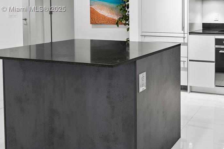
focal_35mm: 37
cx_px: 221
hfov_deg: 44.6
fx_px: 230
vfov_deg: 33.6
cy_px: 9
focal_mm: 16
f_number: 8
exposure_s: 1/2.5
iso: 400
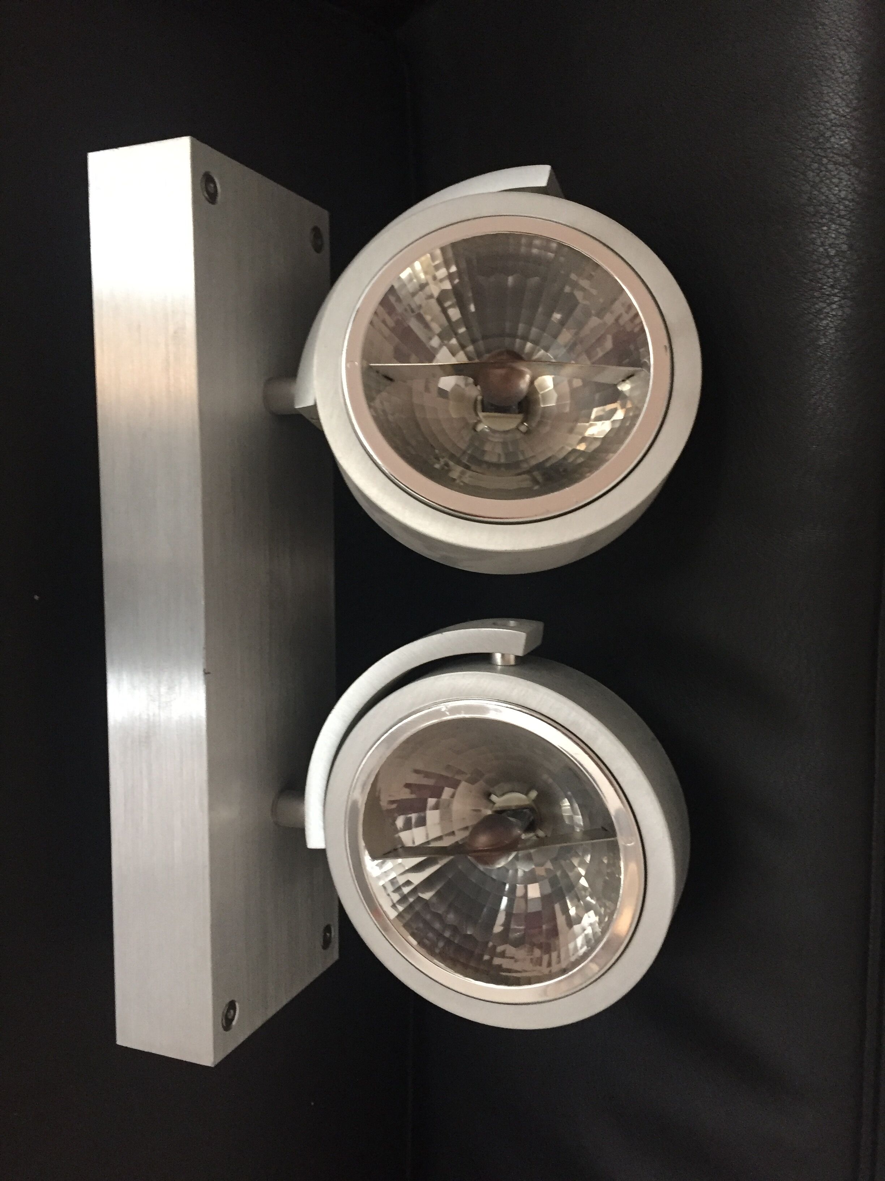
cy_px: 590
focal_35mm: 29
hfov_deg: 48.2
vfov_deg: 61.7
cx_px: 442
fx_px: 989
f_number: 2.2
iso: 250
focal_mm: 4.15
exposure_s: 1/20
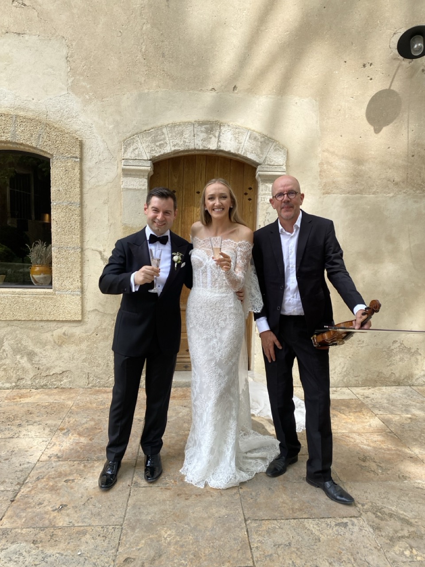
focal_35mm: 26
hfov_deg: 53.1
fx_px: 426
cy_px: 284
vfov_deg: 67.3
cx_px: 212
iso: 32
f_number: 1.8
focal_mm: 4.25
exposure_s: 1/681
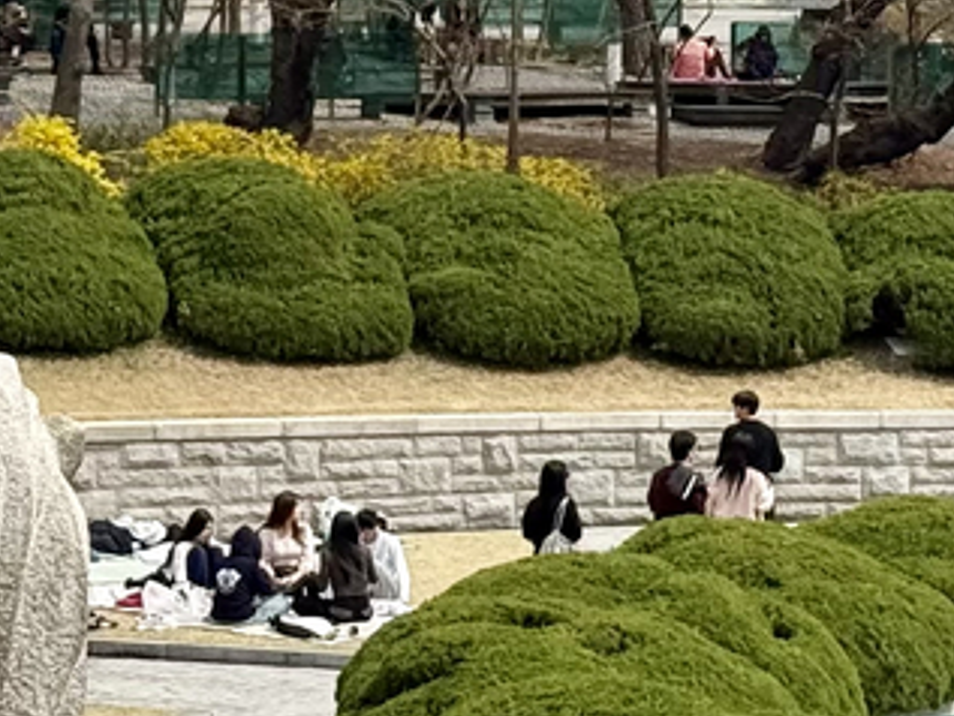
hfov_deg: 9.1
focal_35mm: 218
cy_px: -307
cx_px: 782
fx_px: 6010
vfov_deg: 6.7
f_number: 1.78
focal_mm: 6.76
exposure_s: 1/5587
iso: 80
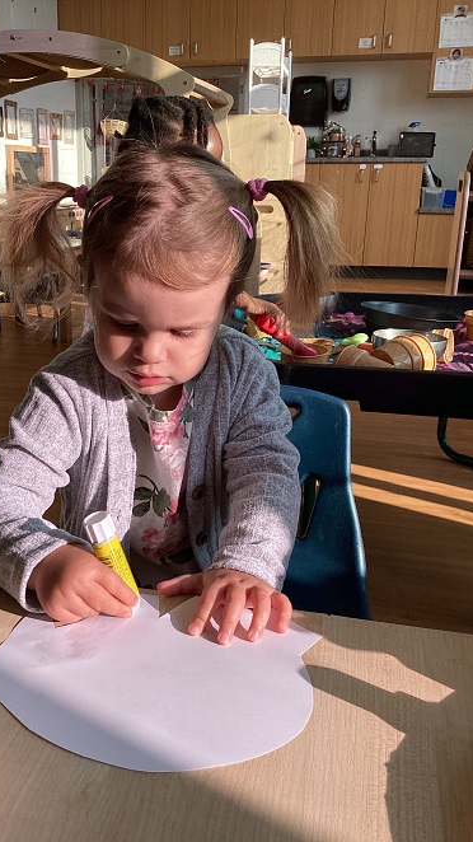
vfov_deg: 58.0
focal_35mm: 34
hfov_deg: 34.4
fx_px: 759
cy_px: 421
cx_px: 164
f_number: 2.4
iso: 25
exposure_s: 1/294
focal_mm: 3.3
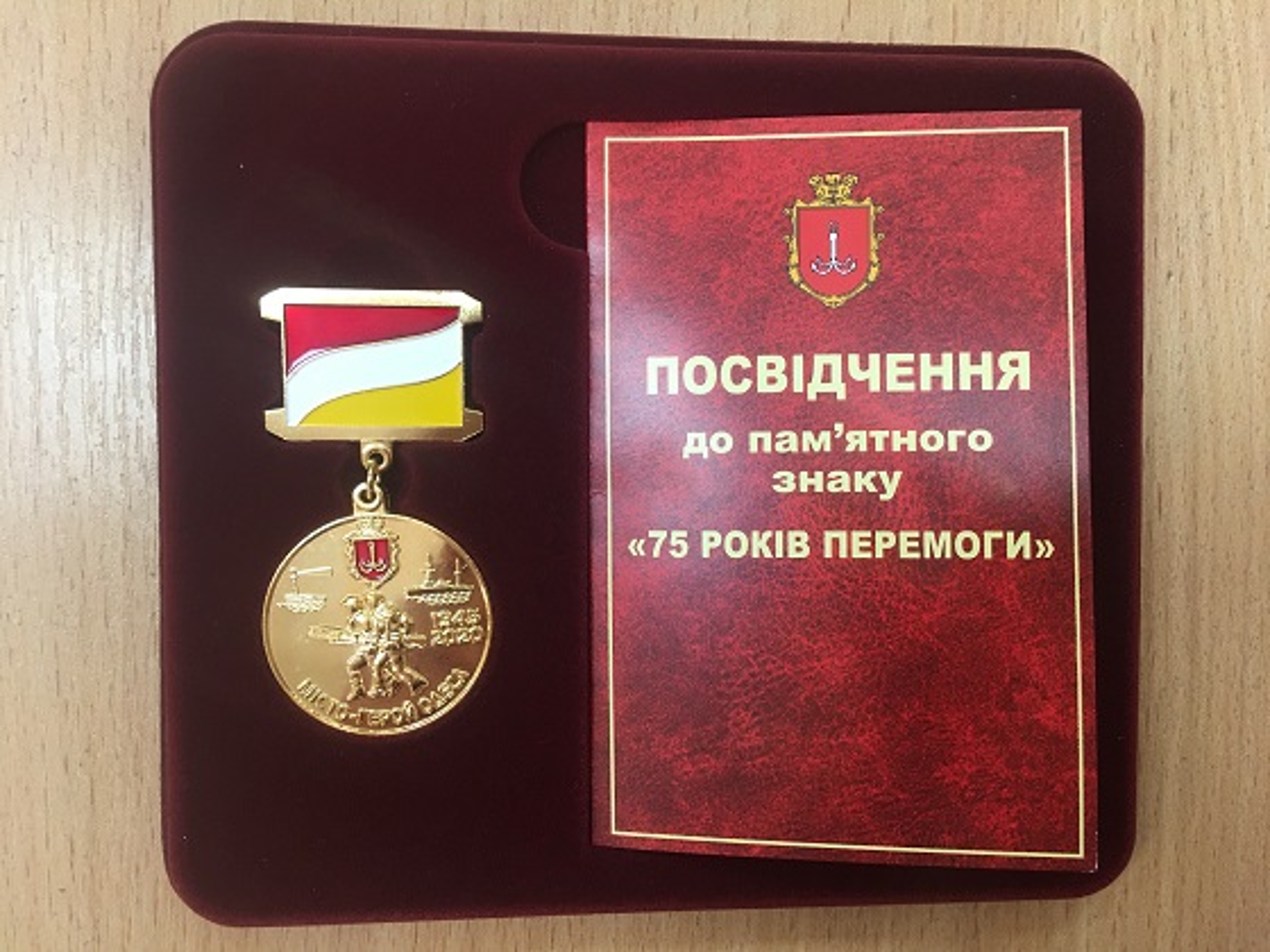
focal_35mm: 29
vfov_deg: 48.2
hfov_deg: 61.7
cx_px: 635
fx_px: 1064
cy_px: 476
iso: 64
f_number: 2.2
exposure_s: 1/33
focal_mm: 4.15
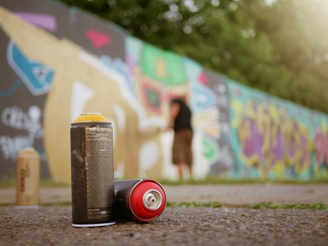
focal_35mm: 50
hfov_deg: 38.2
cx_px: 164
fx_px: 474
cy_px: 123
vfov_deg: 29.1
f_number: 1.7
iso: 200
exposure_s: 1/160
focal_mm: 25
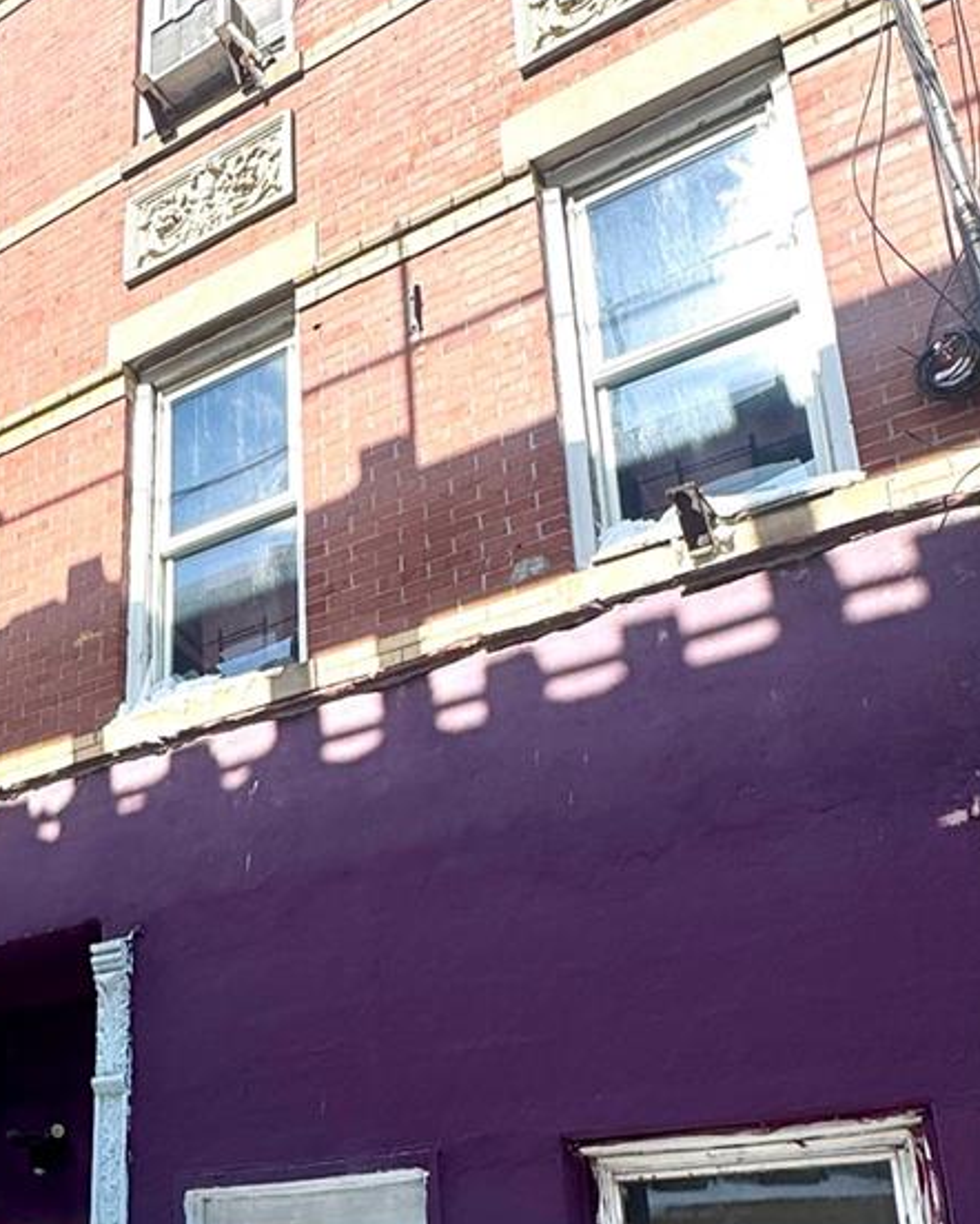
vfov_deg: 46.1
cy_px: 925
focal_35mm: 38
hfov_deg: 38.0
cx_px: 220
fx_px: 1377
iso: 40
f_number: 2.2
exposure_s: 1/840
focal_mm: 2.22
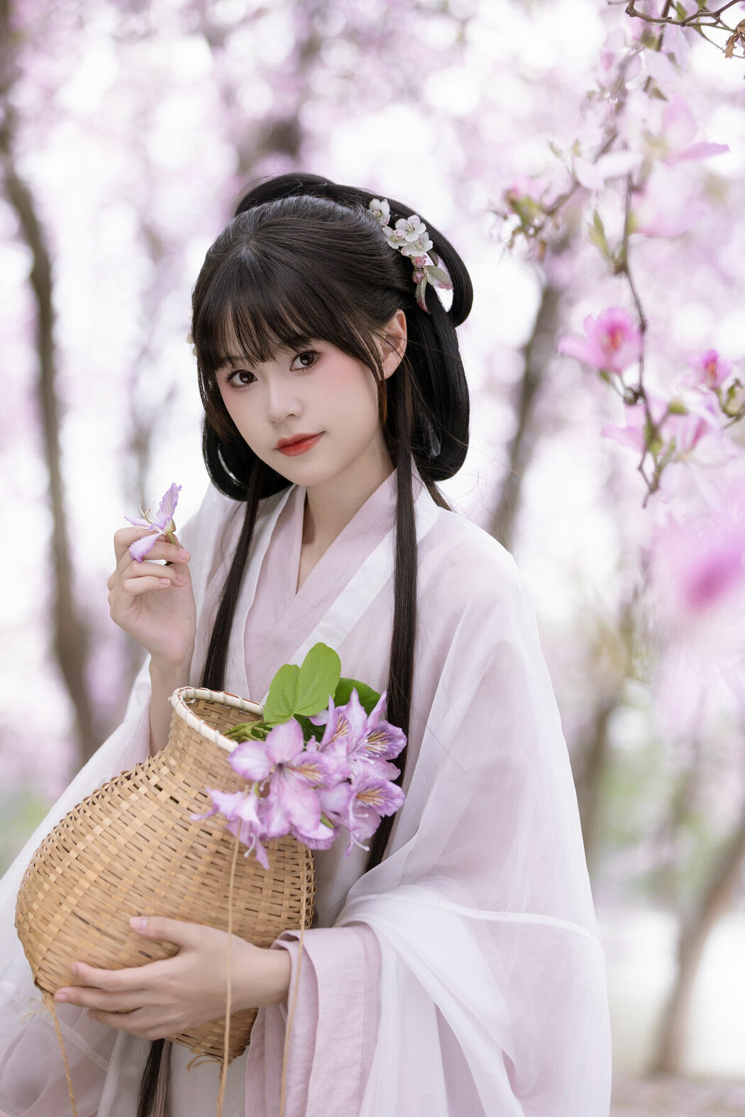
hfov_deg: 15.5
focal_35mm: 88
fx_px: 2731
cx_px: 372
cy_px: 558
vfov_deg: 23.1
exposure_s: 1/250
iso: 160
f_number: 2.8
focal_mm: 88
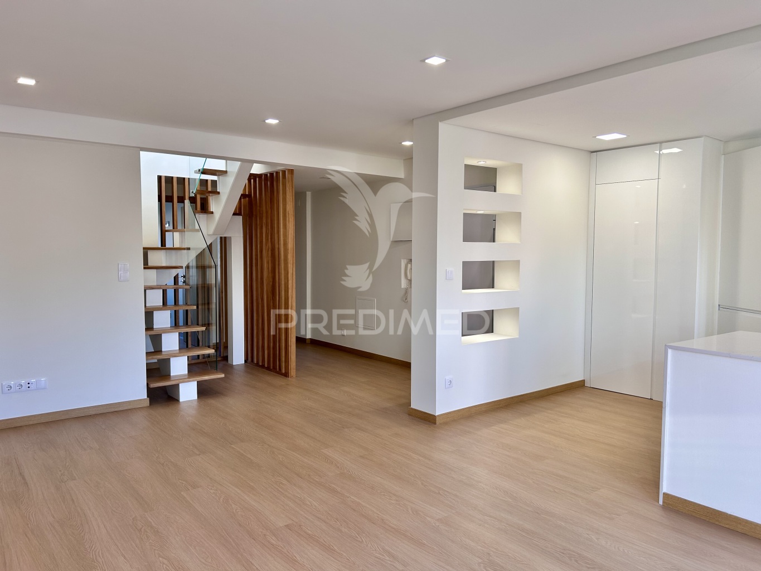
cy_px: 286
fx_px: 572
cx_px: 380
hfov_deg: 67.3
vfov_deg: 53.1
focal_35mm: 26
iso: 32
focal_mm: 5.7
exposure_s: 1/111
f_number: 1.5
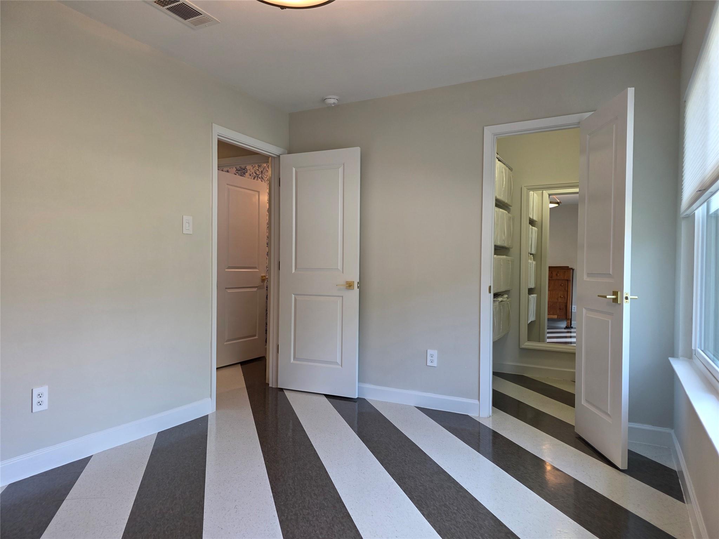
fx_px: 478
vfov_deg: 58.9
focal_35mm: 23
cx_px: 360
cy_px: 270
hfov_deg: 73.9
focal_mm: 6.3
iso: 100
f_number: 1.7
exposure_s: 1/120
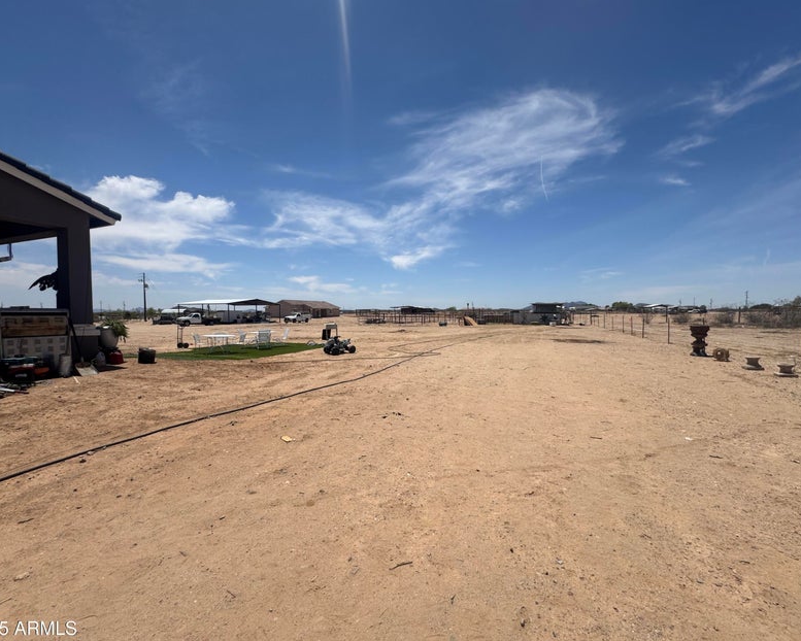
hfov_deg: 96.8
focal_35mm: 15
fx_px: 356
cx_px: 406
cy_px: 329
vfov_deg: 84.0
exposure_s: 1/4132
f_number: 2.2
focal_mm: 2.22
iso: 40
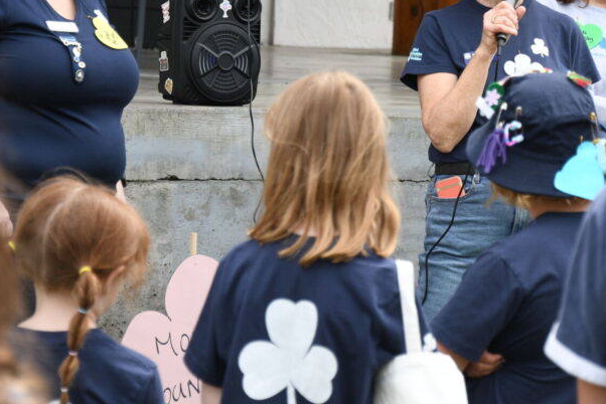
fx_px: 3638
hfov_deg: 9.5
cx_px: 457
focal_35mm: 216
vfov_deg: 6.4
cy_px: 96
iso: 250
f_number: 5.6
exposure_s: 1/400
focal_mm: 85
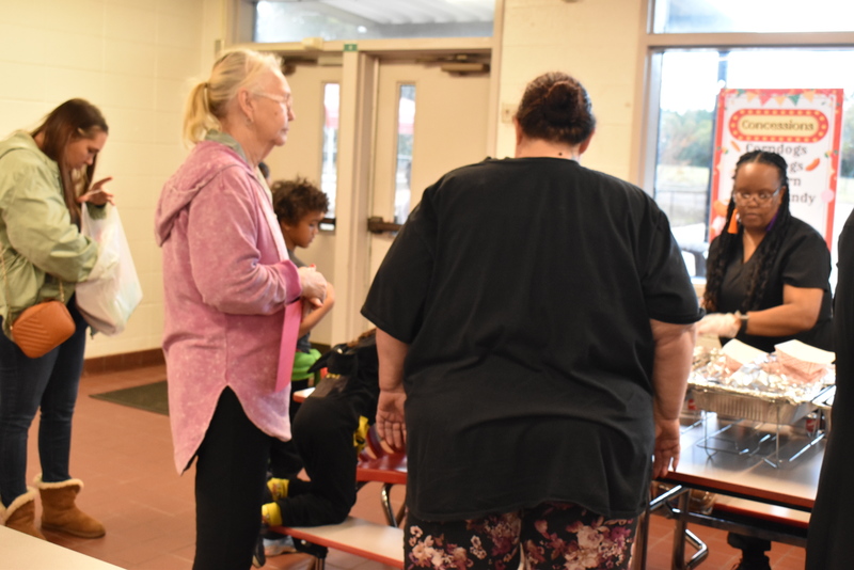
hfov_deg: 43.6
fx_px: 1068
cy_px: 285
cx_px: 427
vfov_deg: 29.9
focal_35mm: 45
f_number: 7.1
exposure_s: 1/50
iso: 2200
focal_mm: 30
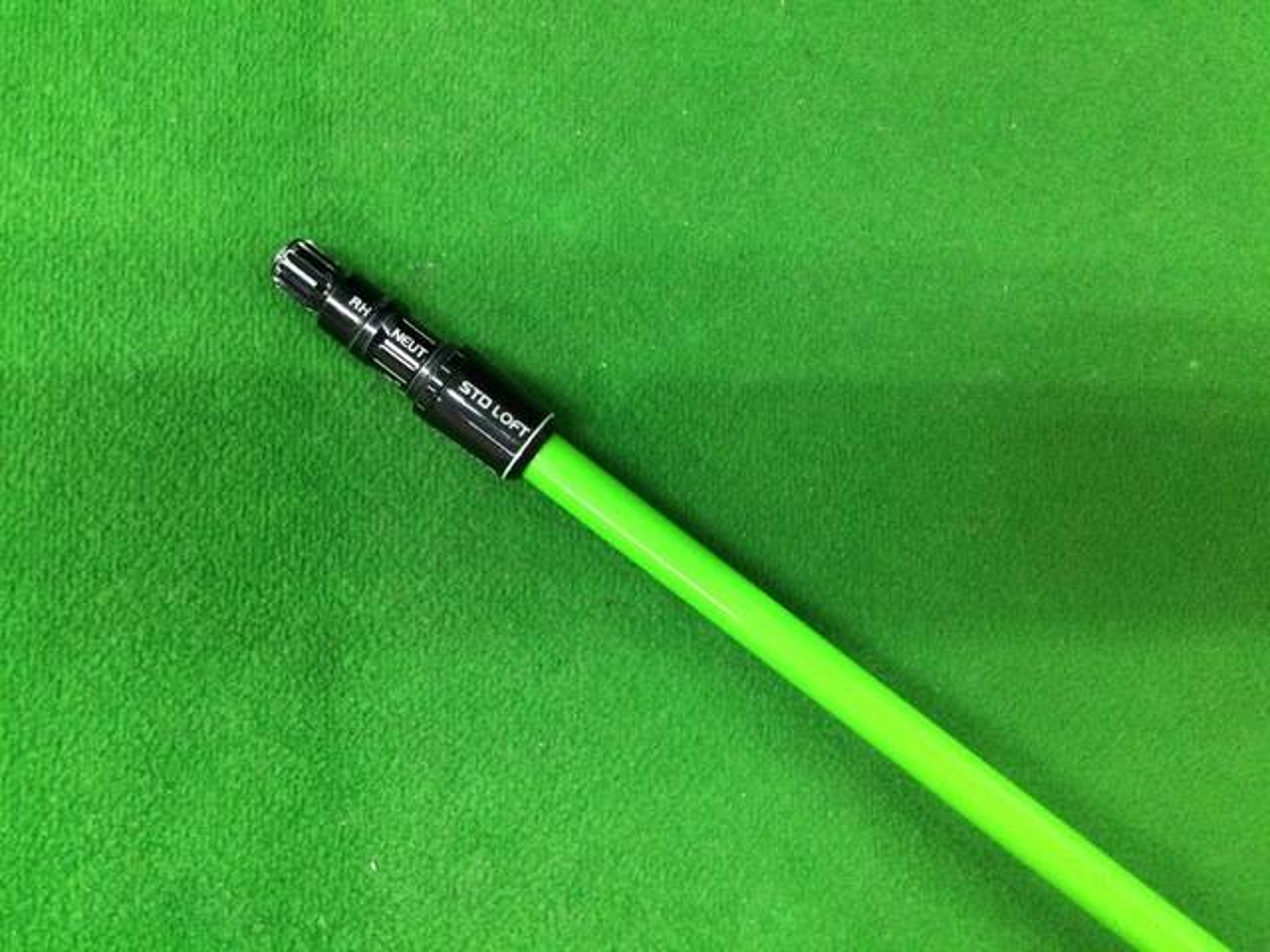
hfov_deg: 58.4
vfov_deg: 45.4
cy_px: 476
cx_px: 635
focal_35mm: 31
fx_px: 1137
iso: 200
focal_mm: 3.3
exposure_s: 1/30
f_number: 2.4
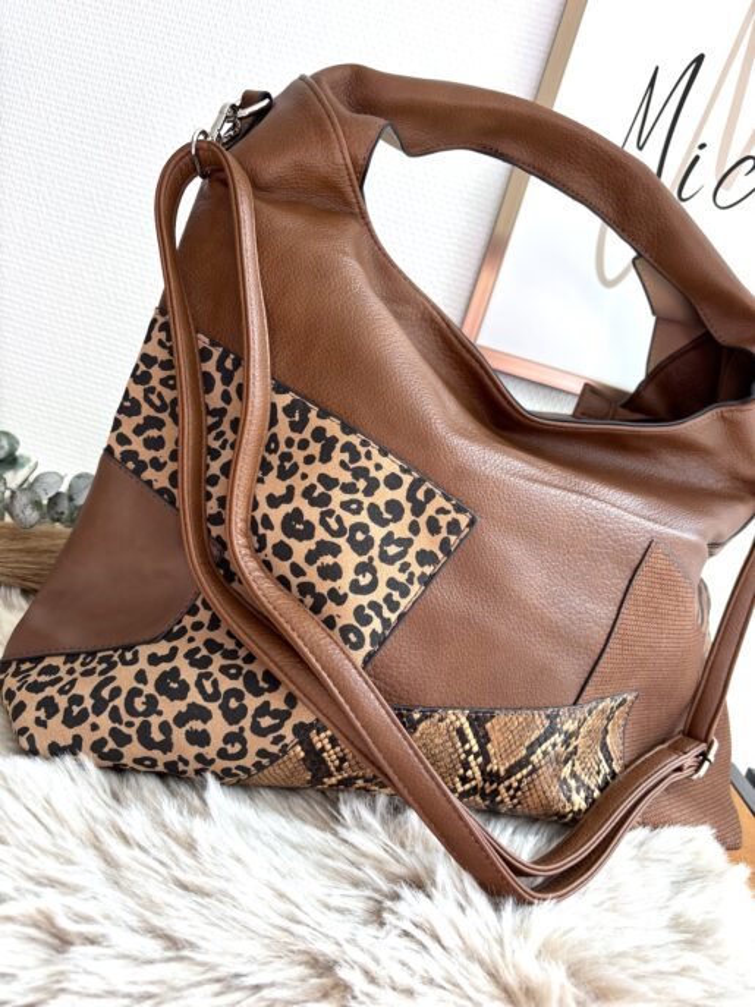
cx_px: 378
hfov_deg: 53.0
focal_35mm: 26
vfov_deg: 67.3
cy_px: 504
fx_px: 756
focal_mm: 5.96
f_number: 1.6
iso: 64
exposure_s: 1/172
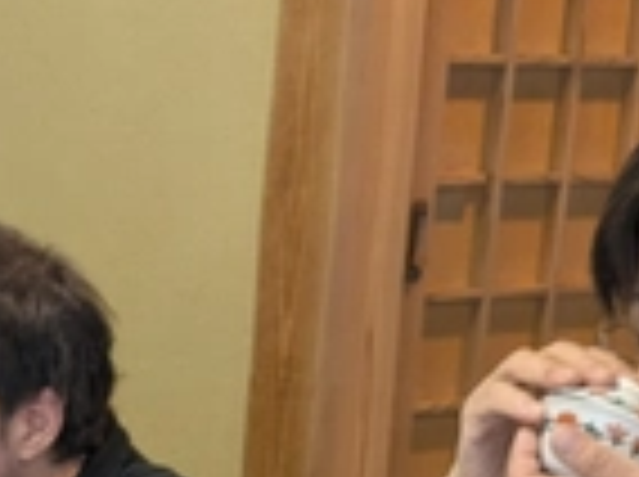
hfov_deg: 12.5
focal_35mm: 141
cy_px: 828
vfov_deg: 10.0
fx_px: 2598
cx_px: -598
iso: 288
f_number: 1.89
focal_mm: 5.43
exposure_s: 1/33.3
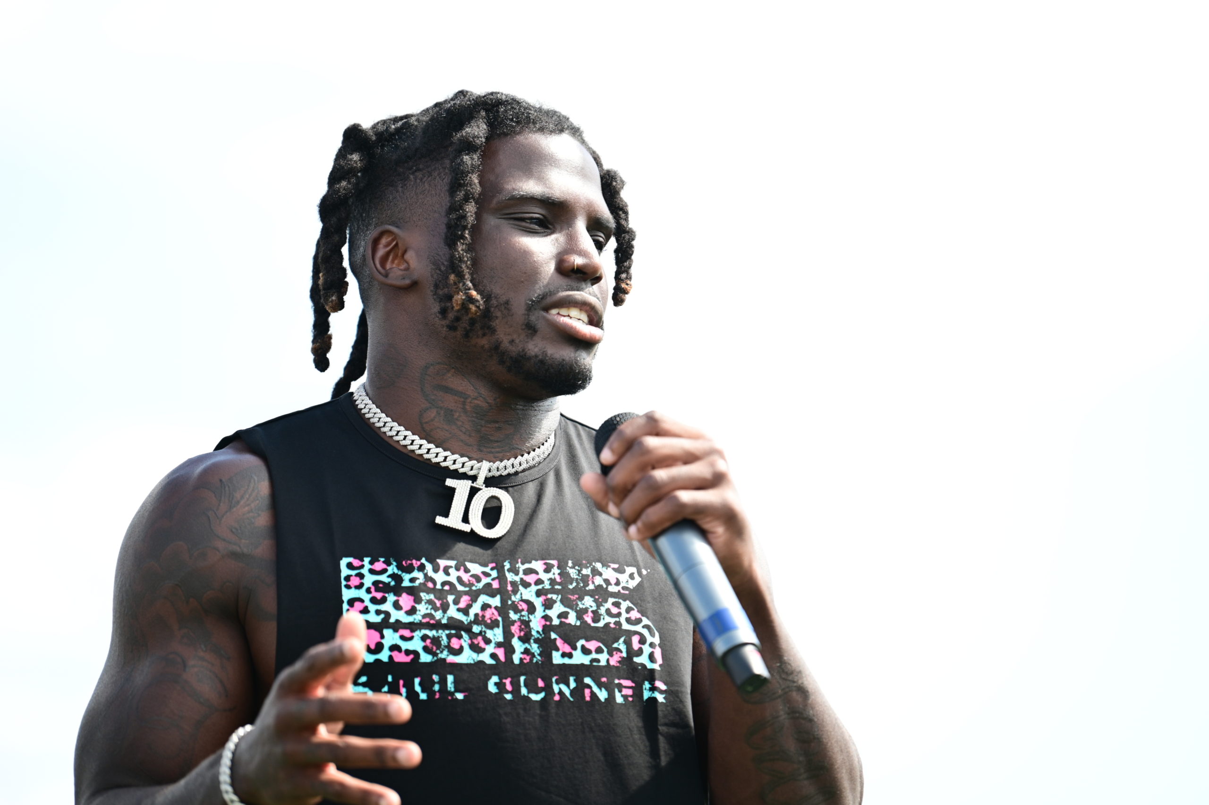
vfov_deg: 6.9
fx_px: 6712
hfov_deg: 10.3
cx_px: 604
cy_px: 402
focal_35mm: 200
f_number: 2.8
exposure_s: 1/800
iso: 200
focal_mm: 200
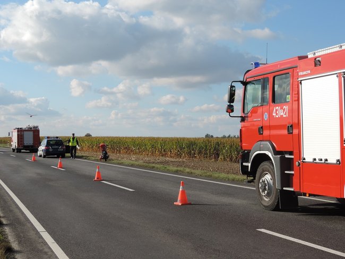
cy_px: 130
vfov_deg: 24.4
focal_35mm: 60
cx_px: 172
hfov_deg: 32.2
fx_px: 598
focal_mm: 10.7
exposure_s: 1/800
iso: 80
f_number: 3.7
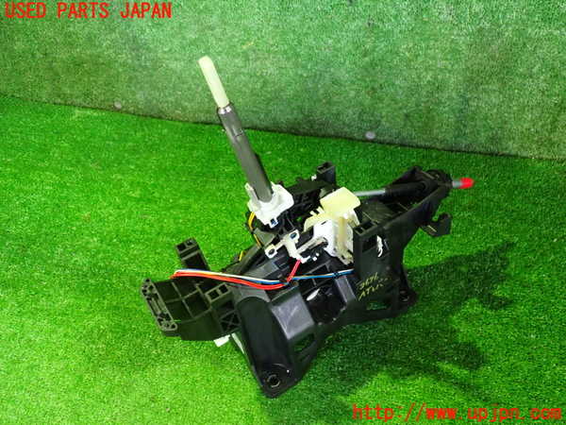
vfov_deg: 46.8
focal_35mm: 30
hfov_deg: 60.0
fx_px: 491
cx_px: 283
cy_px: 212
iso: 800
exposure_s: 1/20
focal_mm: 5.4
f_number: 2.3
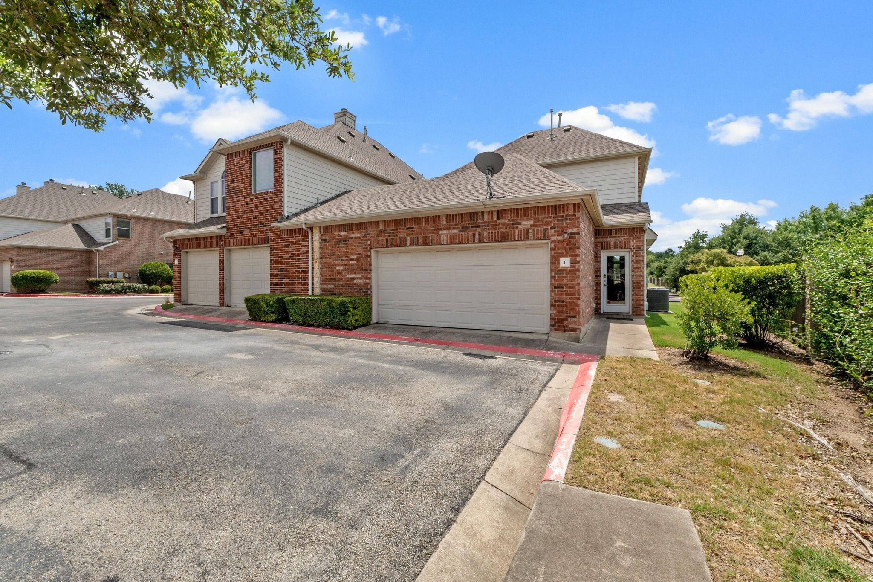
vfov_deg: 77.3
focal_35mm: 15
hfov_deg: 100.4
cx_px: 436
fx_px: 364
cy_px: 291
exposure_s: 1/200
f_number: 11
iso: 250
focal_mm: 10
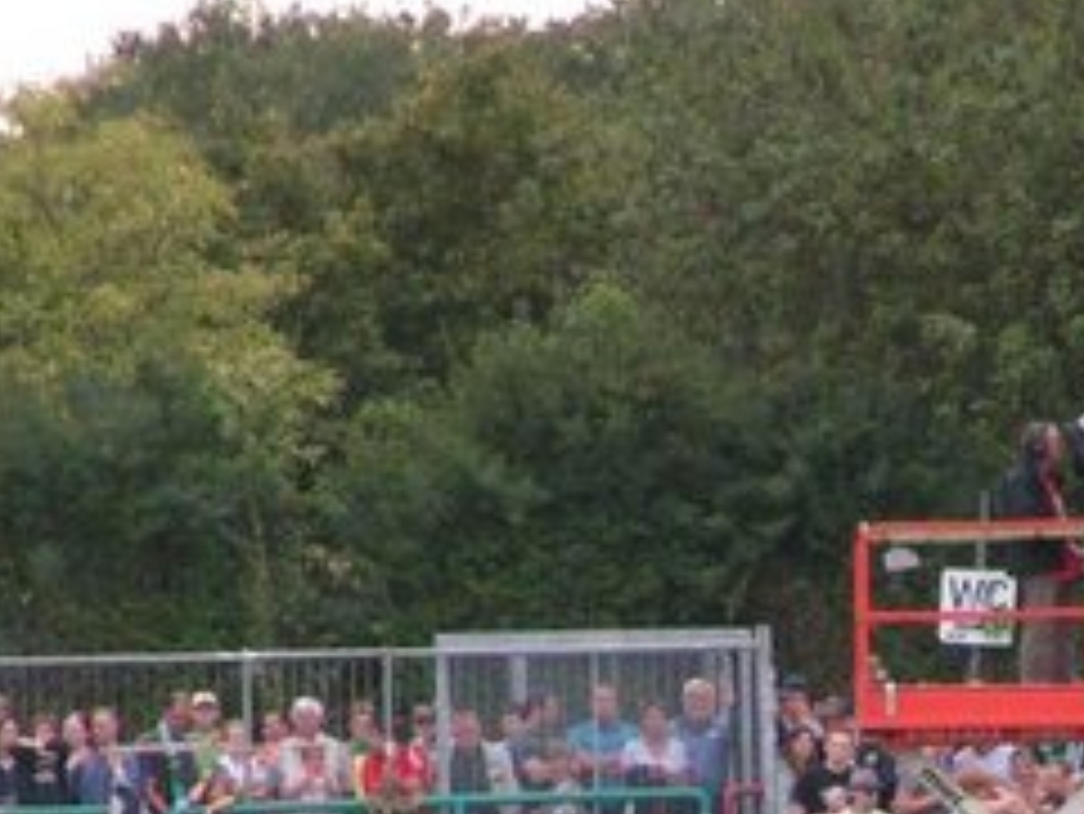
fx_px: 29670
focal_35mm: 947
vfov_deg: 1.6
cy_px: 998
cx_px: 909
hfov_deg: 2.1
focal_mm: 58
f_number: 3.5
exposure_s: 1/400
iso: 200
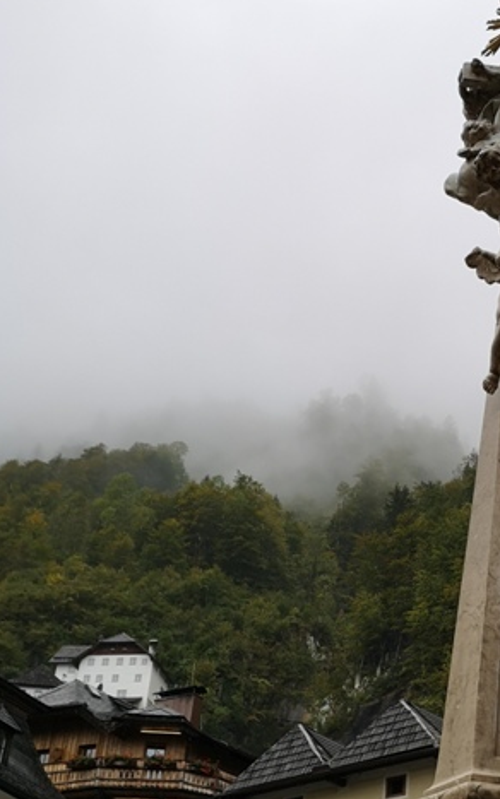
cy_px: 549
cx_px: 466
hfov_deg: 25.4
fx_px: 1068
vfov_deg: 40.4
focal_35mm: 49
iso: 50
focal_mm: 3.95
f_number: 1.8
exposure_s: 1/443
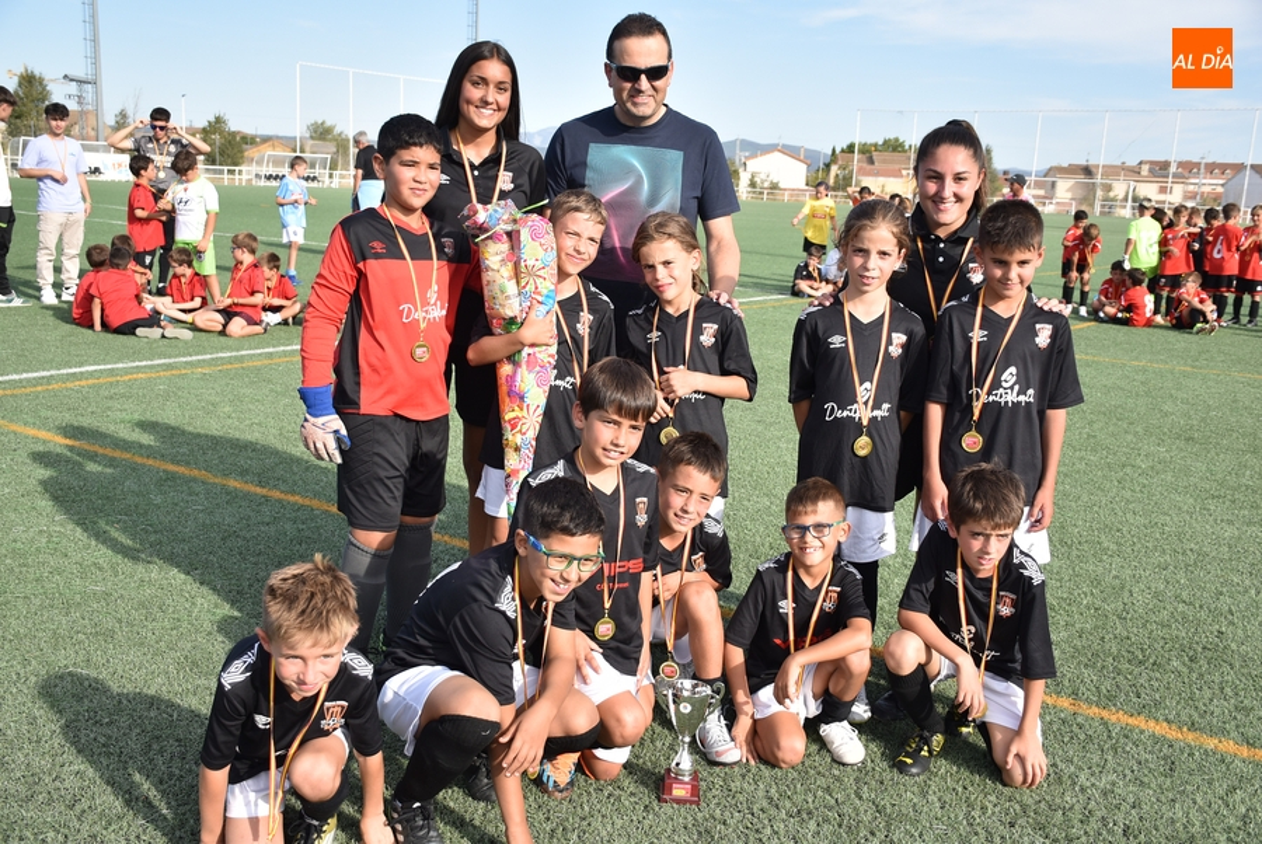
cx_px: 631
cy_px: 422
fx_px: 1263
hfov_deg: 53.1
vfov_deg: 37.0
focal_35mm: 36
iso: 100
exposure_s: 1/400
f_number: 3.8
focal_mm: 24
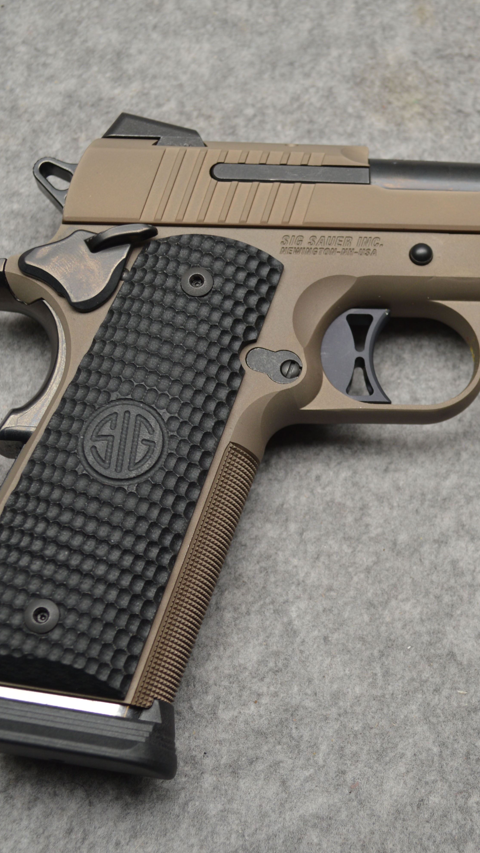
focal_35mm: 57
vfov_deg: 36.6
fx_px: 1290
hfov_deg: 20.8
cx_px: 382
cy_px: 427
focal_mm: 24
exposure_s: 1/200
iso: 100
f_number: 4.5
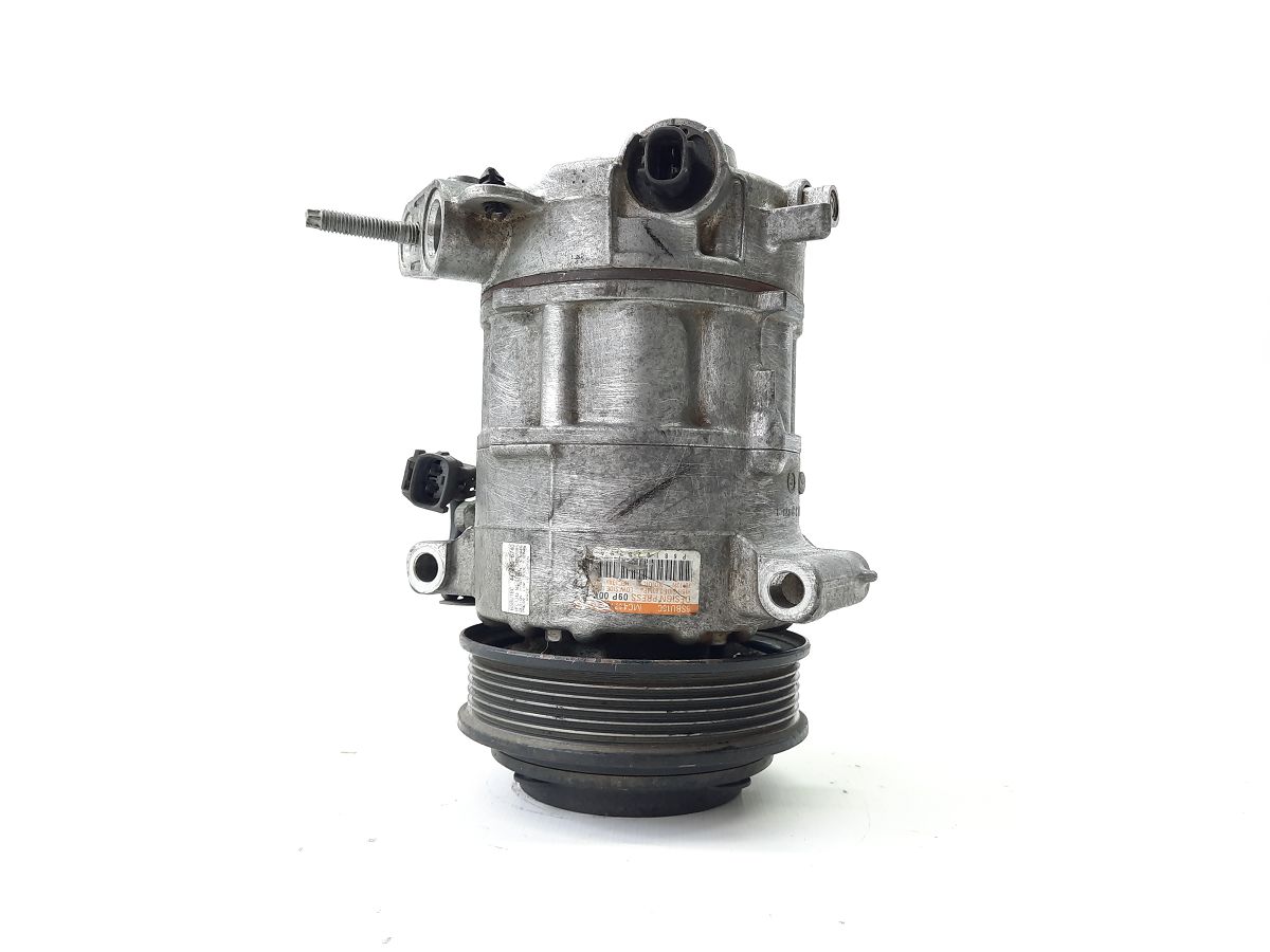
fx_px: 917
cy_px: 476
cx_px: 635
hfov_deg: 69.4
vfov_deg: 54.9
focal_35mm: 25
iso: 125
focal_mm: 4.6
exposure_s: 1/50
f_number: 2
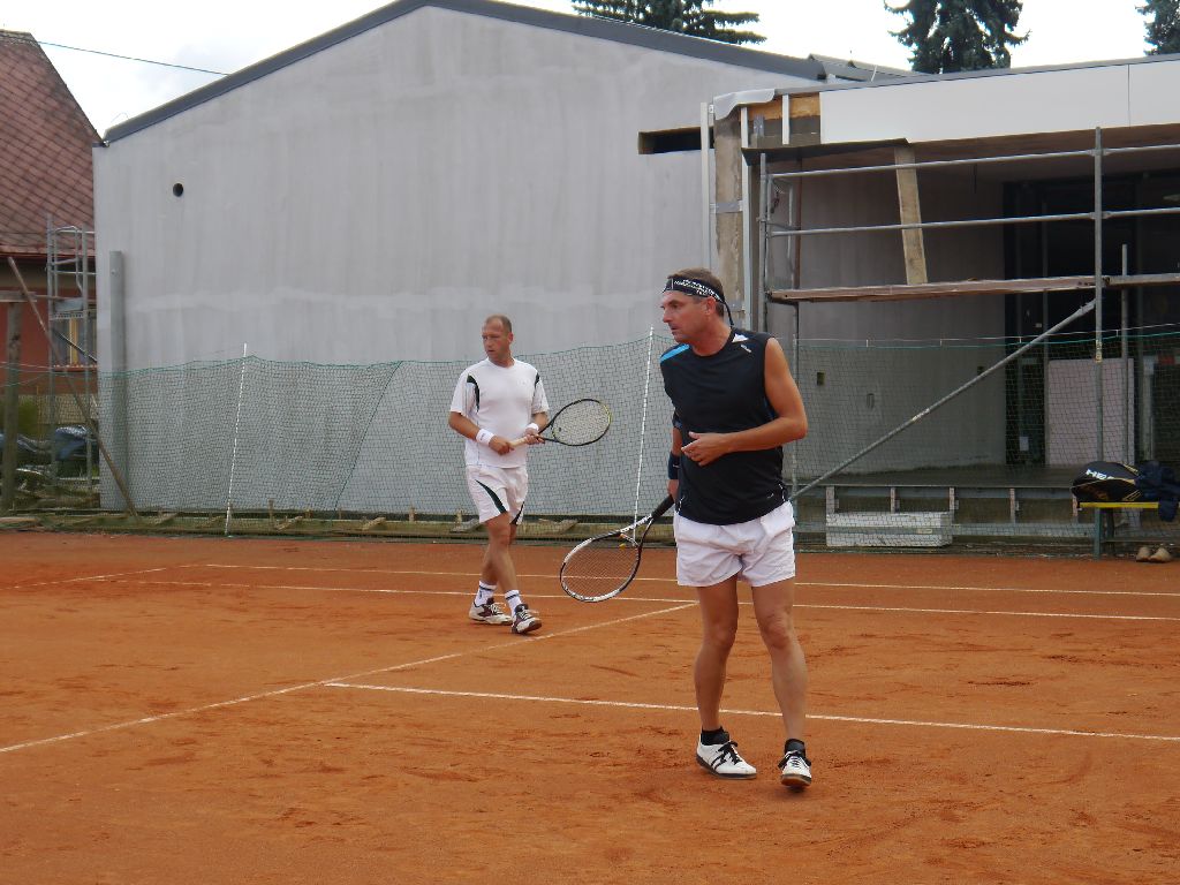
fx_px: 2216
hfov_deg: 29.8
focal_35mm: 65
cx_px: 590
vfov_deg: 22.6
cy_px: 442
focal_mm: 23
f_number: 4.4
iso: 200
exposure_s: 1/500
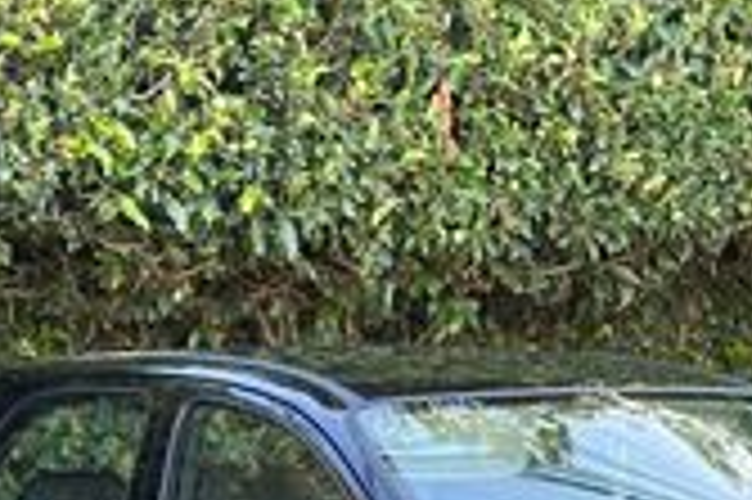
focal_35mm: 141
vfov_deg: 9.4
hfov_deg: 14.5
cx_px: 608
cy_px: 761
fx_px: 2942
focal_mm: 6.86
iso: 64
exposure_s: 1/172
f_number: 1.78
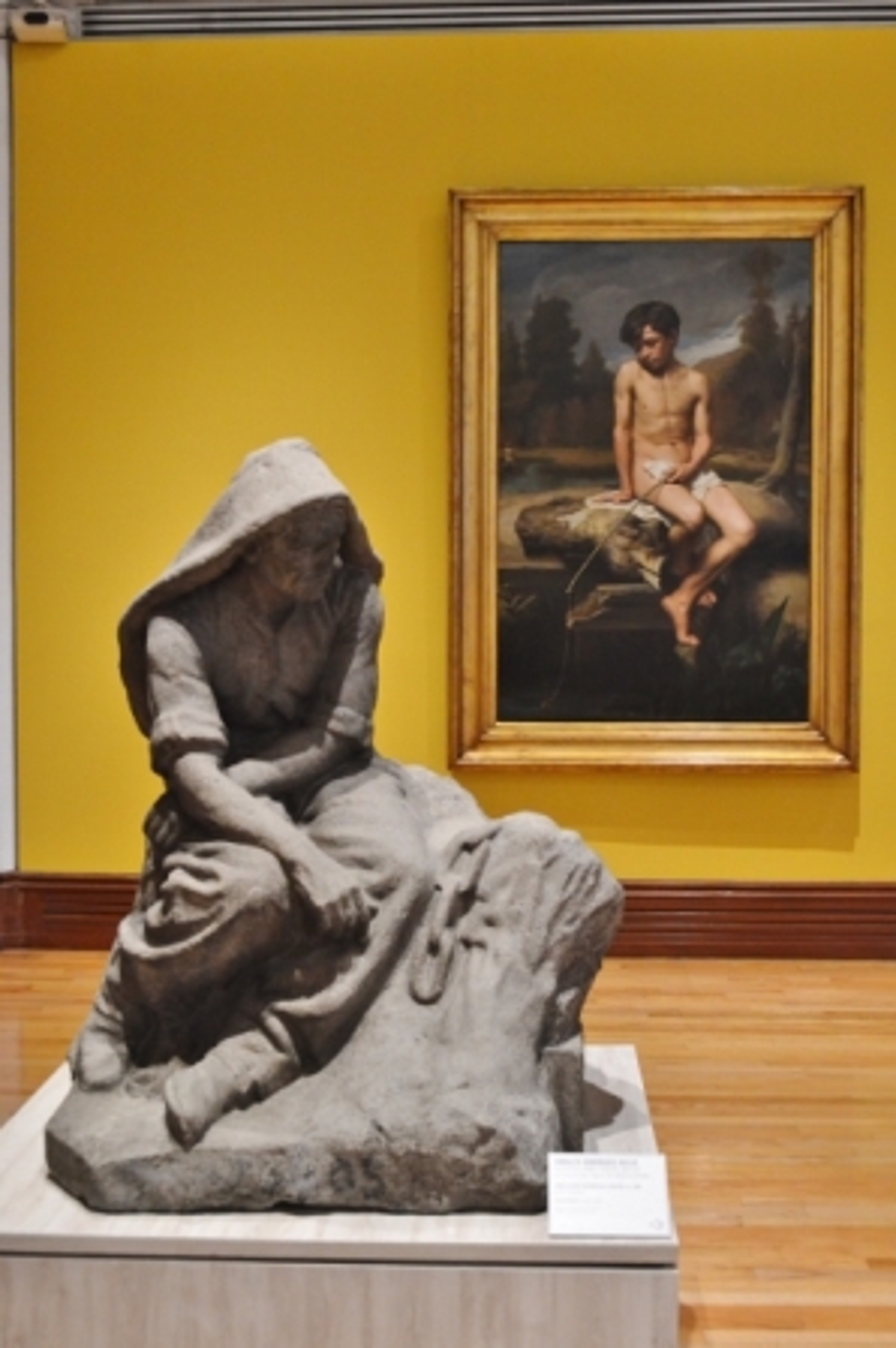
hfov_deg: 31.8
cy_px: 674
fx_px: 1570
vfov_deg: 46.4
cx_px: 448
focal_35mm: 42
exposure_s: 1/40
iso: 1600
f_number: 5.6
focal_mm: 28
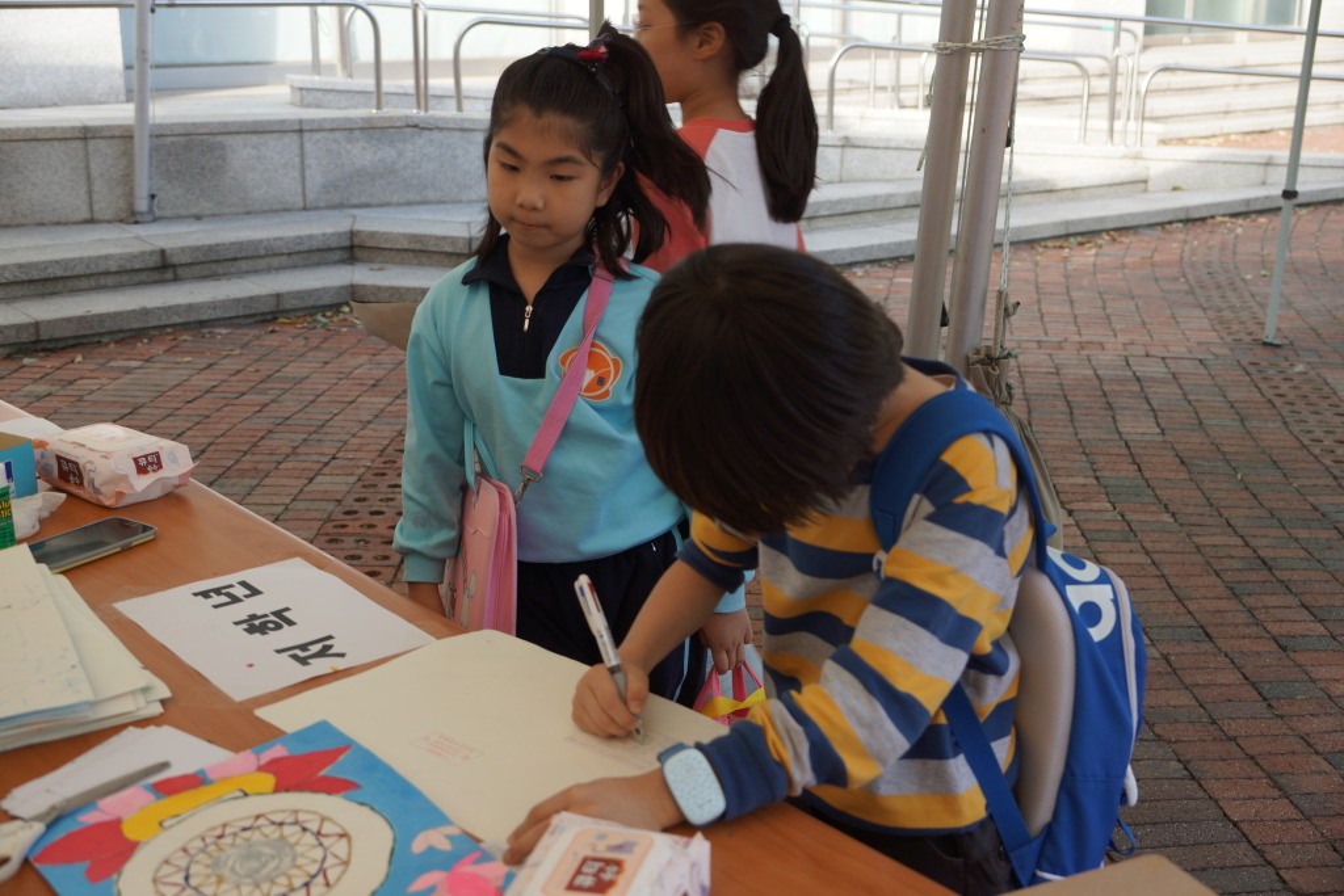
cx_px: 672
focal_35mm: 45
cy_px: 448
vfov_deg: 29.9
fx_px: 1680
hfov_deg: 43.6
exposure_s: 1/160
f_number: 4
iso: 100
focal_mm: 30
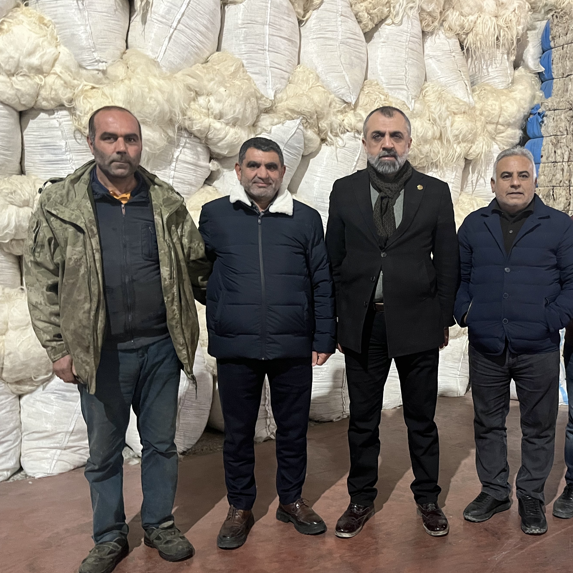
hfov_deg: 46.0
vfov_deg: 47.2
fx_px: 655
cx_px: 410
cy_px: 310
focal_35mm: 35
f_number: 1.6
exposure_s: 1/25
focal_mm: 5.1
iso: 640
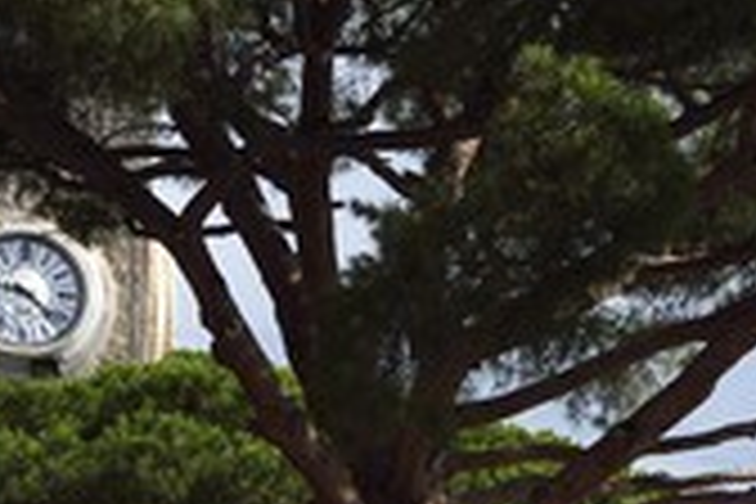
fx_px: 2310
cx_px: 598
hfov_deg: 18.4
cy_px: 626
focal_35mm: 110
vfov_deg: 12.1
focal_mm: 44
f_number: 14
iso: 200
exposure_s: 1/320
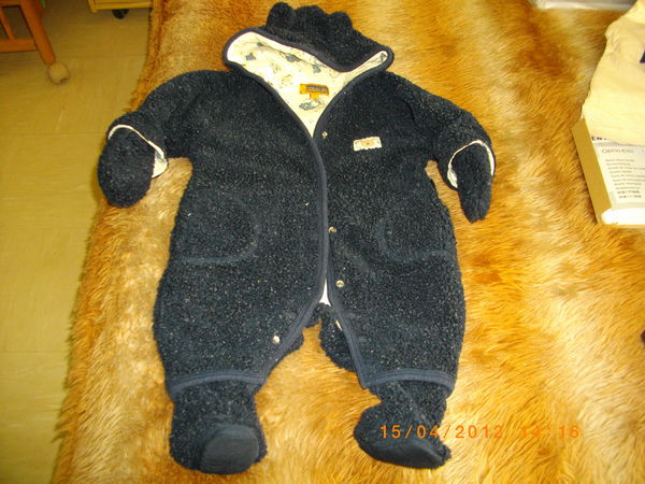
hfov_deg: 56.8
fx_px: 596
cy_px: 242
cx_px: 322
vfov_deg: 44.2
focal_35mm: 32
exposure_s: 1/50
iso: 200
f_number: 2.9
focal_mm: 5.7
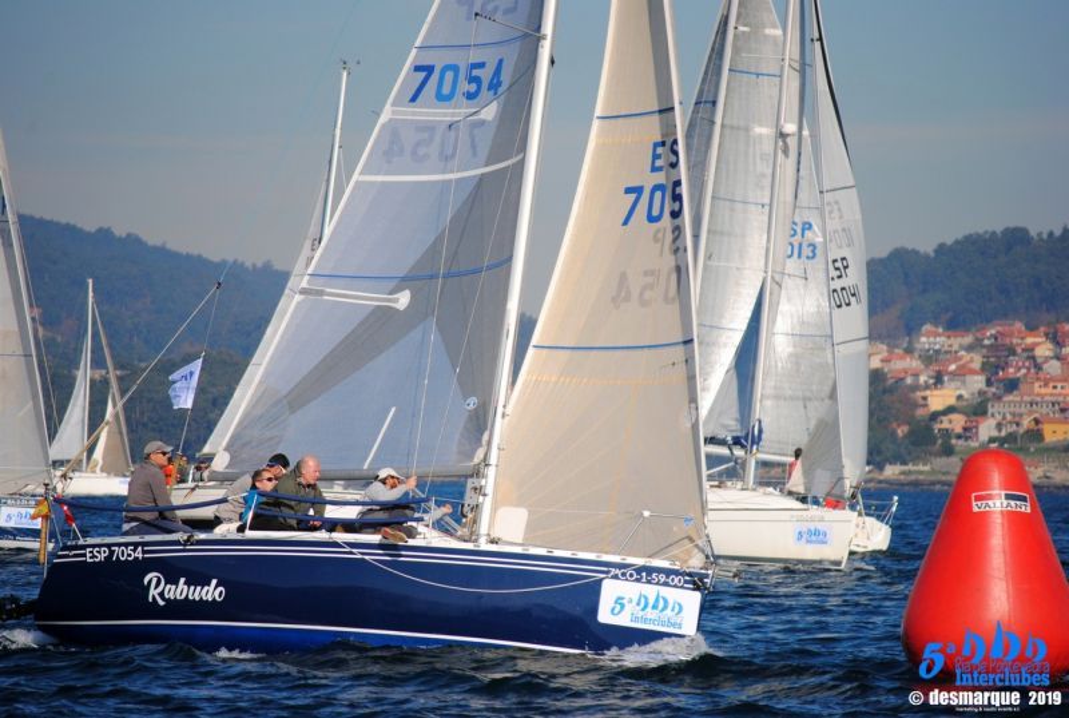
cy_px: 359
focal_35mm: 248
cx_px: 534
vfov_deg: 5.6
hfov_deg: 8.3
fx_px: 7364
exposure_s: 1/1600
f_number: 5.3
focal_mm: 165
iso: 200
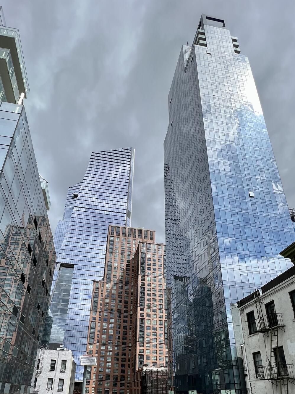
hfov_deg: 65.4
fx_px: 227
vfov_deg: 75.5
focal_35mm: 20
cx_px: 118
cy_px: 298
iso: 32
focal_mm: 1.57
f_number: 1.8
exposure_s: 1/1876
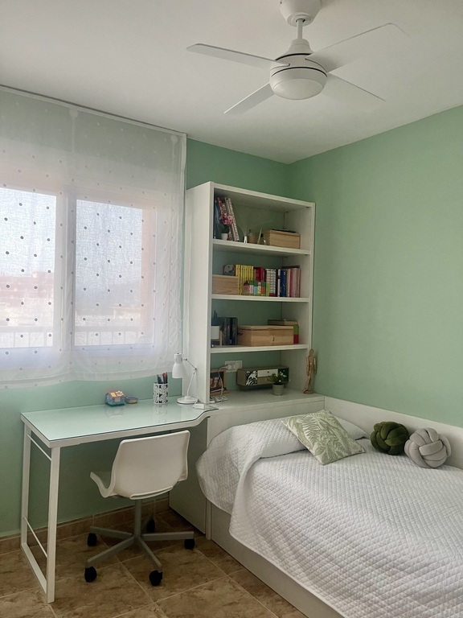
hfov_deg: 53.1
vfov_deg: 67.3
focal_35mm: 26
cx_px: 232
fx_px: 464
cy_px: 309
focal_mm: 5.1
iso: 125
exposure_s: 1/89
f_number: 1.6
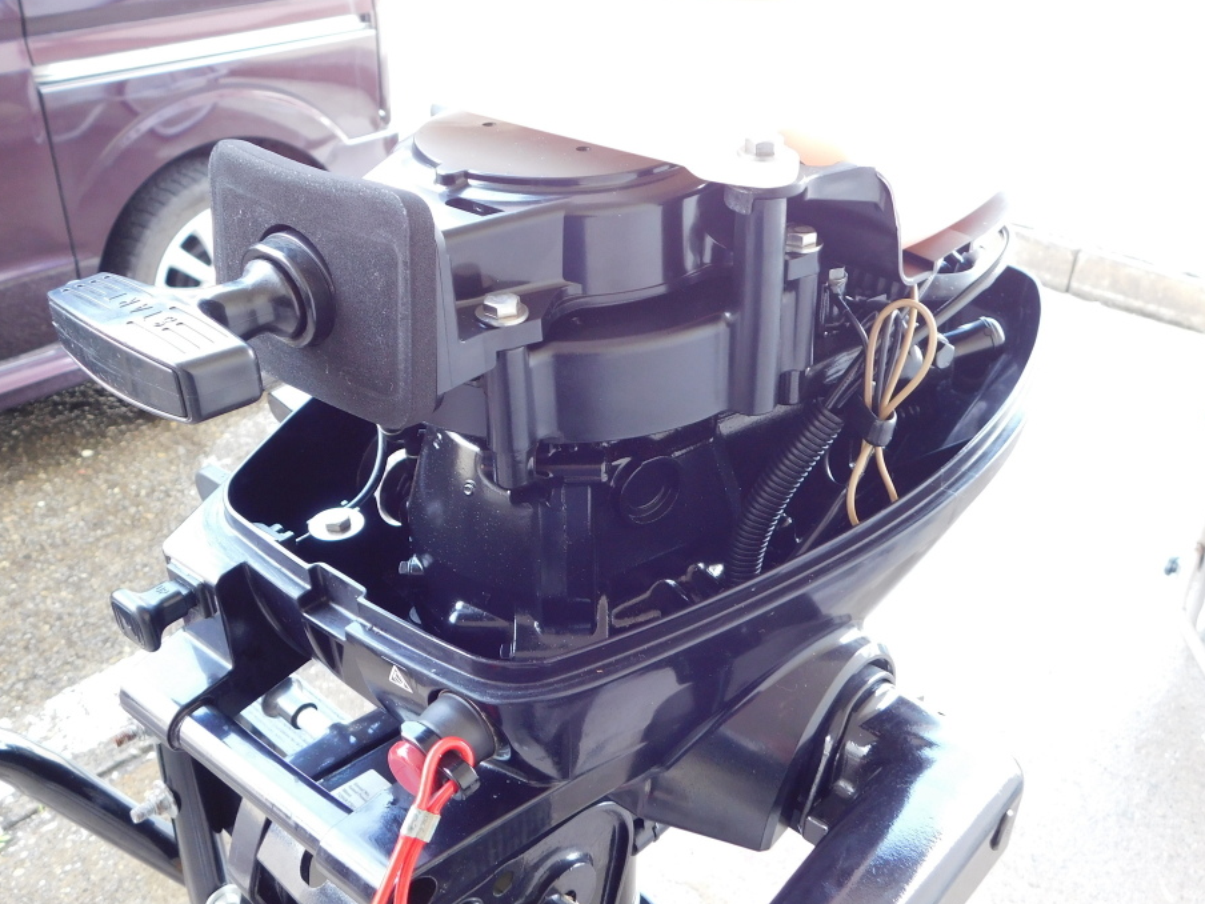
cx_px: 621
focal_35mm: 34
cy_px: 505
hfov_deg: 53.9
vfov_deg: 41.7
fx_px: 1184
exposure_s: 1/30
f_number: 3.2
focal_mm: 5.3
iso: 180
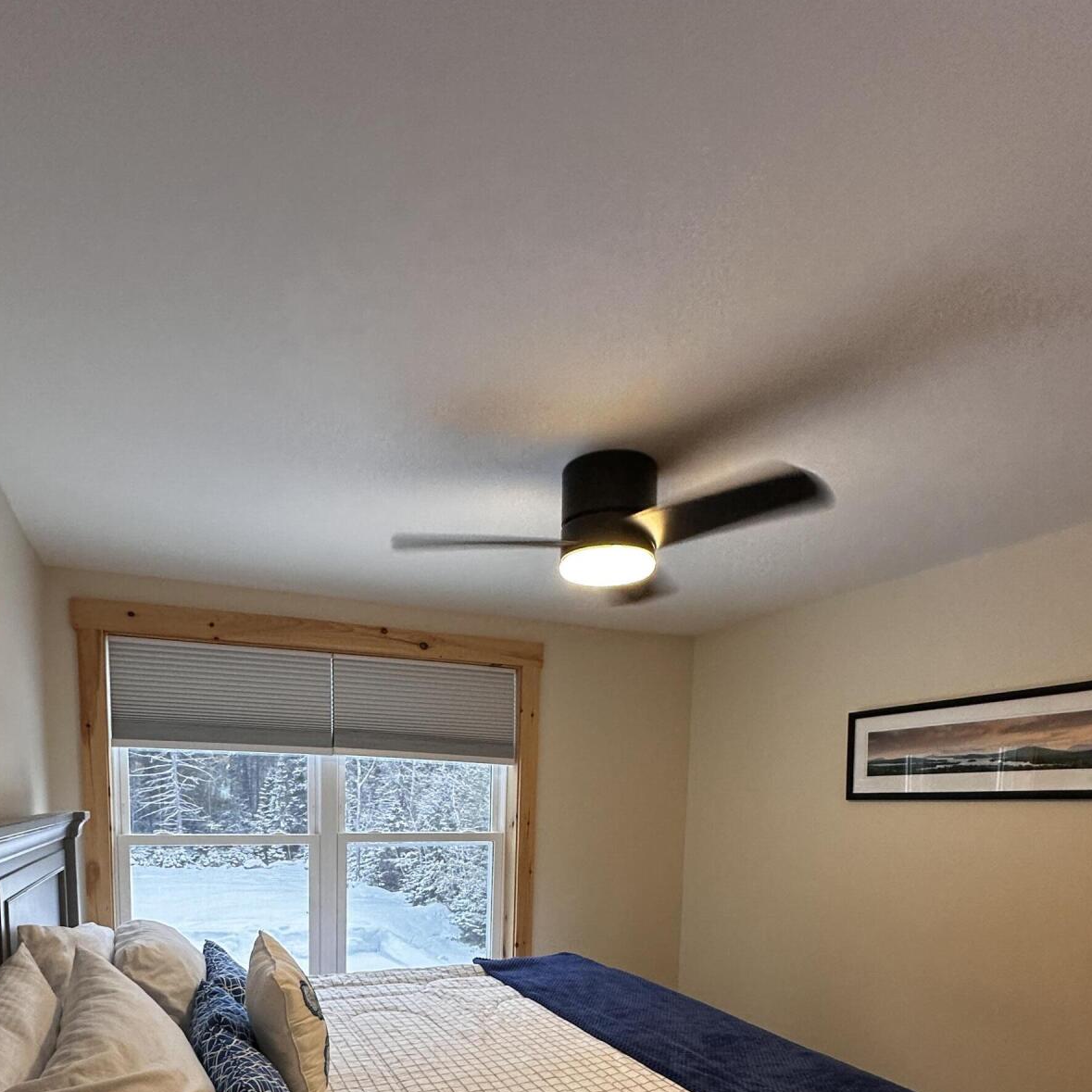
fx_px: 749
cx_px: 462
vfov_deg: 65.6
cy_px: 874
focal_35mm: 21
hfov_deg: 71.7
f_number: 2.2
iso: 250
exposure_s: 1/120
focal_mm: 2.22
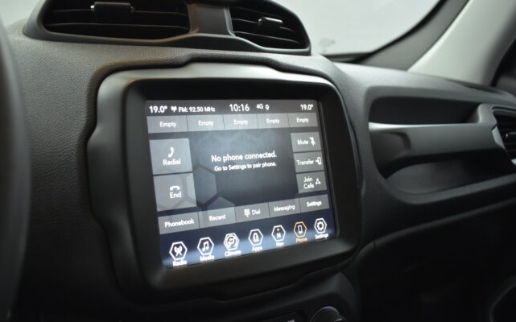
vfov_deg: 38.3
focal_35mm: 33
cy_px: 160
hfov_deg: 57.9
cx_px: 218
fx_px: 464
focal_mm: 18
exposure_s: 1/60
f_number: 3.5
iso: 1600
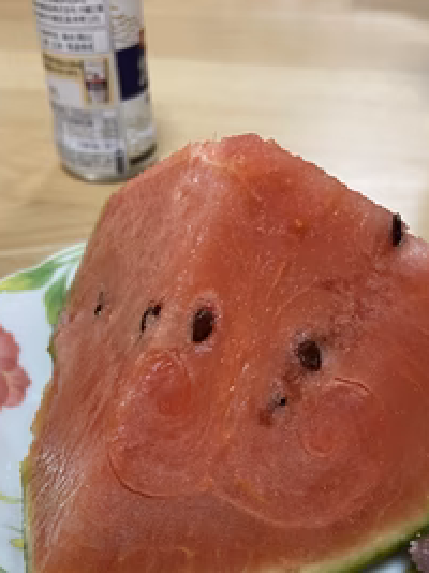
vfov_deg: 46.2
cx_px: 225
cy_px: 427
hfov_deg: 36.8
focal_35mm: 39
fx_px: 645
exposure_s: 1/75
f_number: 1.8
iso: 100
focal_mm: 4.25
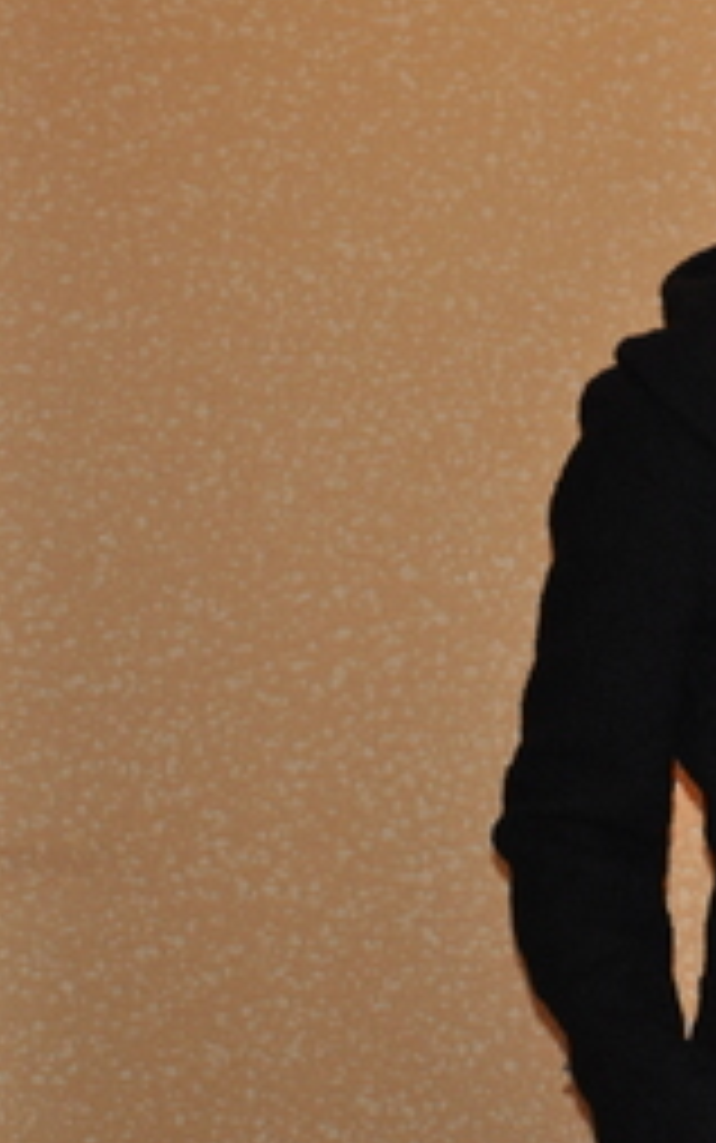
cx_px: 865
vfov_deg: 16.1
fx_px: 4054
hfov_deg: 9.9
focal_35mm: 130
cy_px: 601
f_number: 5.3
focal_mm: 48
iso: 800
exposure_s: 1/60
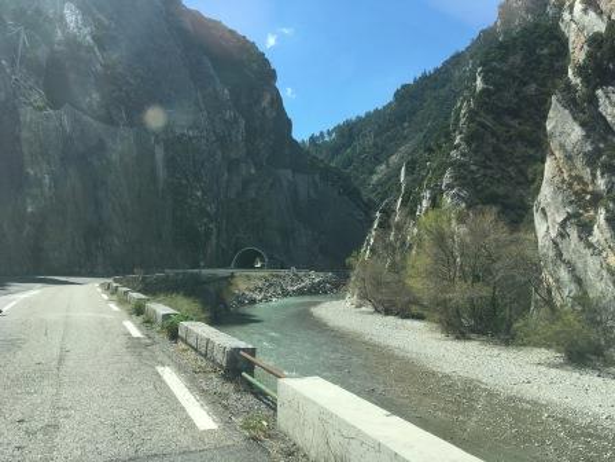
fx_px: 515
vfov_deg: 48.2
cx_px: 308
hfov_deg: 61.7
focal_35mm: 29
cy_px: 231
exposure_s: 1/1221
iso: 25
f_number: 2.2
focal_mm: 4.15
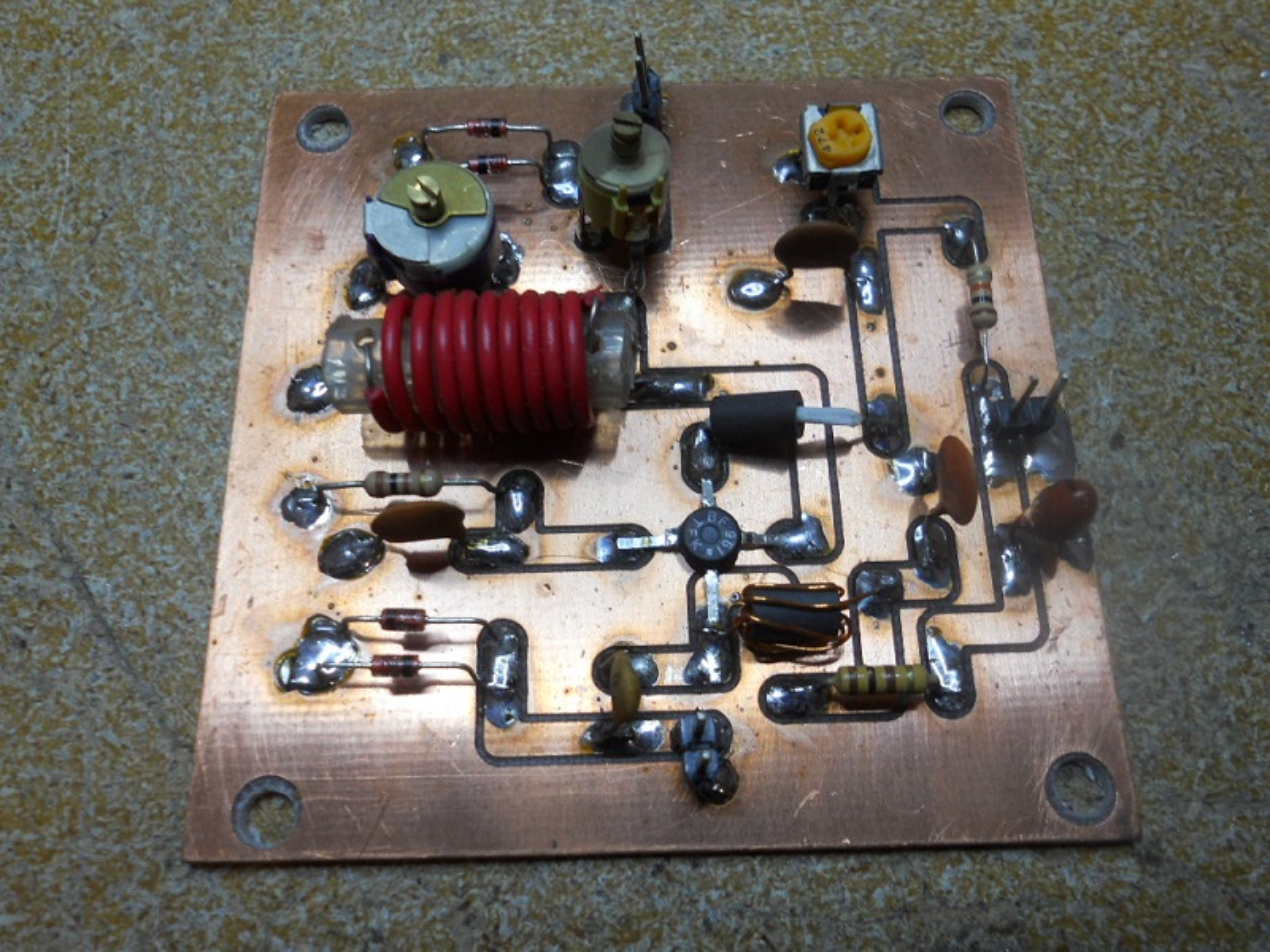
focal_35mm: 32
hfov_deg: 56.8
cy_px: 476
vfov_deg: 44.2
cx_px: 635
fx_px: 1174
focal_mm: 5.8
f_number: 3.5
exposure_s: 1/40
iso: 80
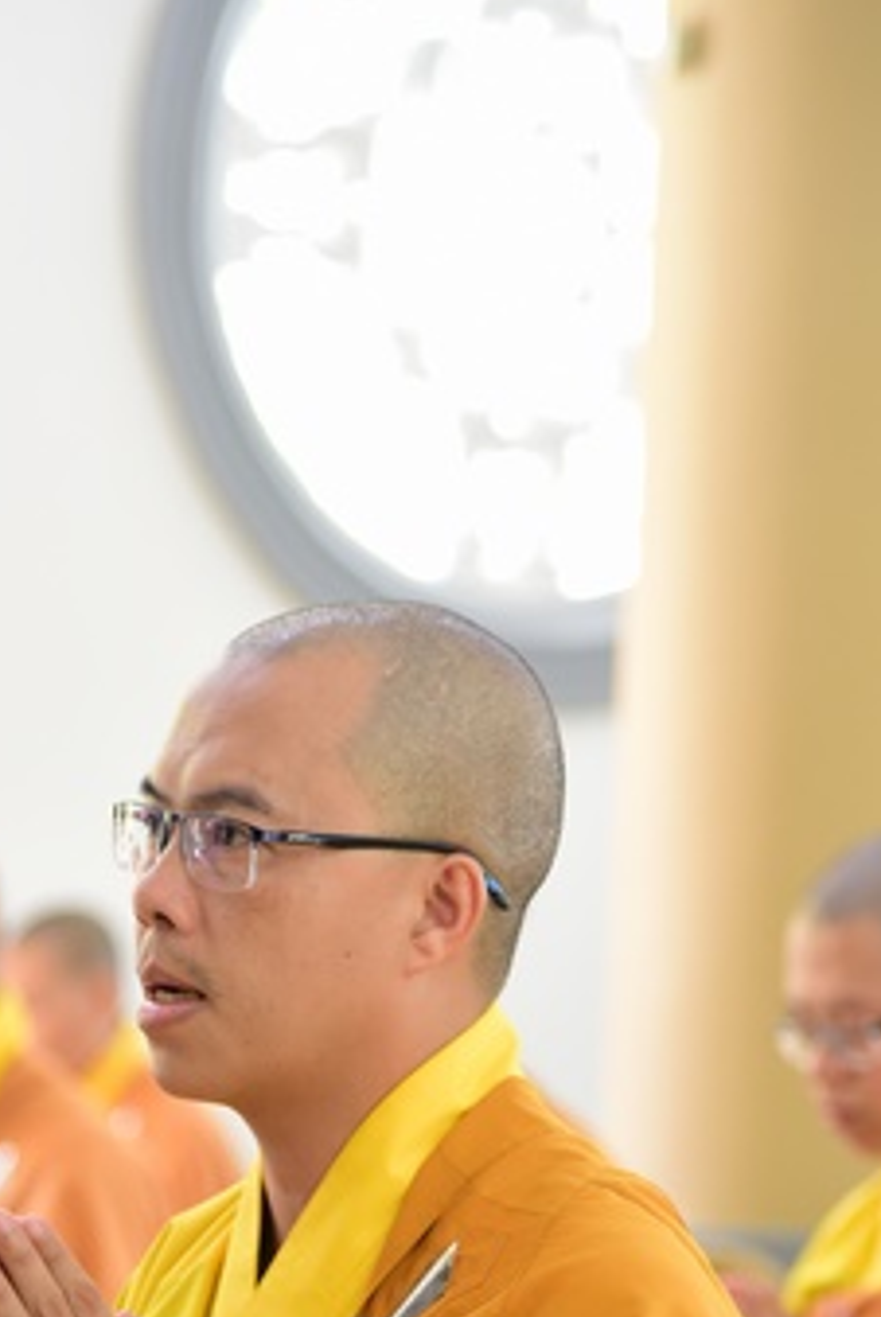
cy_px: 1033
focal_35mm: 202
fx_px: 7399
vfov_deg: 10.2
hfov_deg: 6.8
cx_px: 292
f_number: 4
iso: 800
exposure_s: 1/40
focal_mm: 105
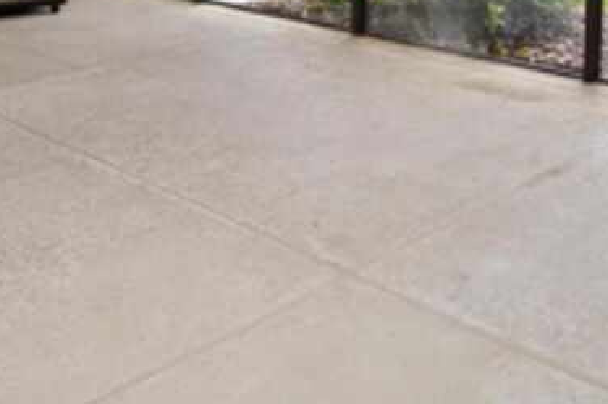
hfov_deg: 38.9
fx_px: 861
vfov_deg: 24.7
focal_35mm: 51
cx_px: 304
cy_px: -32
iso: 100
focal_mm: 10
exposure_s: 1/160
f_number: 4.5
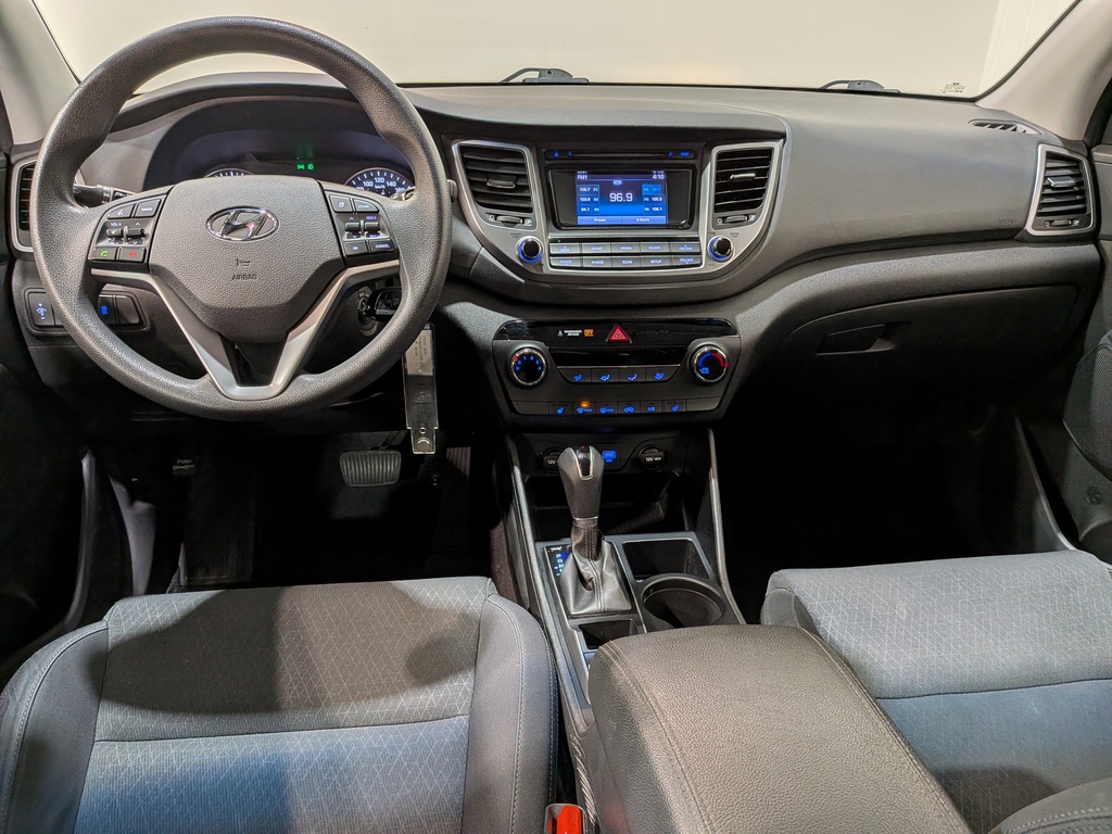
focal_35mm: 24
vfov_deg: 56.8
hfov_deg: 71.6
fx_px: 771
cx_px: 556
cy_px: 417
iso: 26
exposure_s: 1/107
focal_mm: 4.53
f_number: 1.7
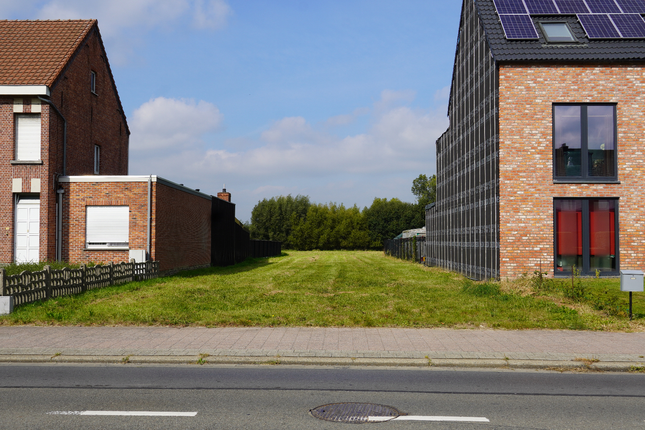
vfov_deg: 35.5
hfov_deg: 51.3
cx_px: 322
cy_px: 215
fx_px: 672
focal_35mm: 38
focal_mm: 25
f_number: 10
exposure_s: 1/200
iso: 100
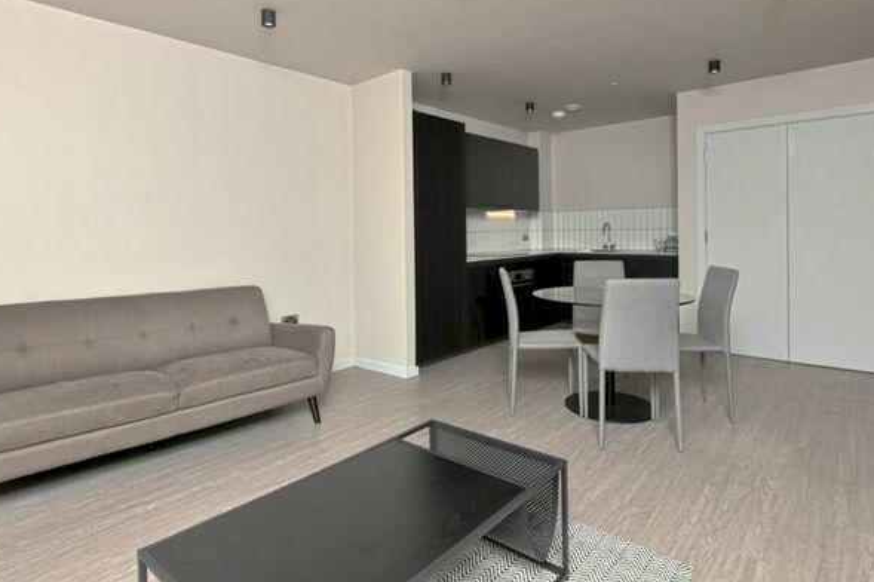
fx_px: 461
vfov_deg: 64.1
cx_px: 427
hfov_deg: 86.9
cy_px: 241
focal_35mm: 19
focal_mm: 14
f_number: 8
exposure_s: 1/125
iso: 400
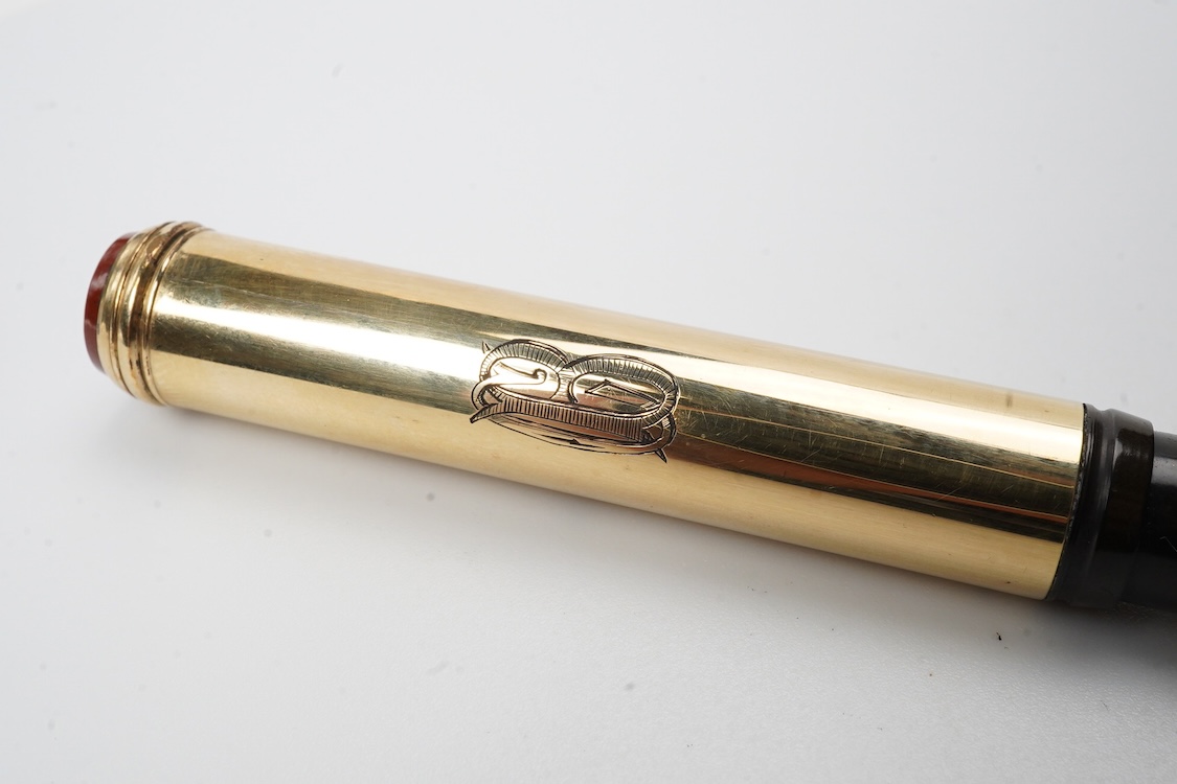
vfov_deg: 29.9
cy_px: 392
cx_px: 588
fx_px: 1471
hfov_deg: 43.6
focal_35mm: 45
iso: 1000
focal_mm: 30
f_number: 18
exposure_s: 1/100
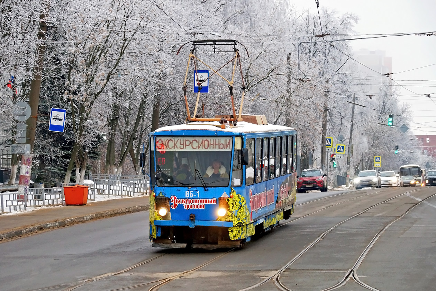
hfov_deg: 13.7
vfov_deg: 9.1
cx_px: 218
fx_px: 1817
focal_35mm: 150
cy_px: 146
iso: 400
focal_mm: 100
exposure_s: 1/125
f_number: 5.6
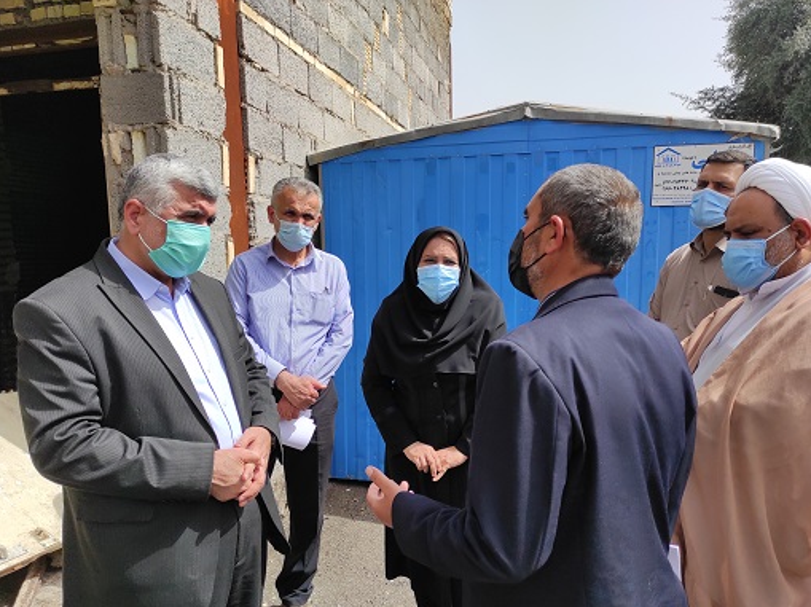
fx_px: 632
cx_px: 409
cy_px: 324
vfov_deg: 51.3
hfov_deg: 65.4
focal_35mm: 27
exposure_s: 1/1977
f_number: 1.89
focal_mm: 5.43
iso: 100
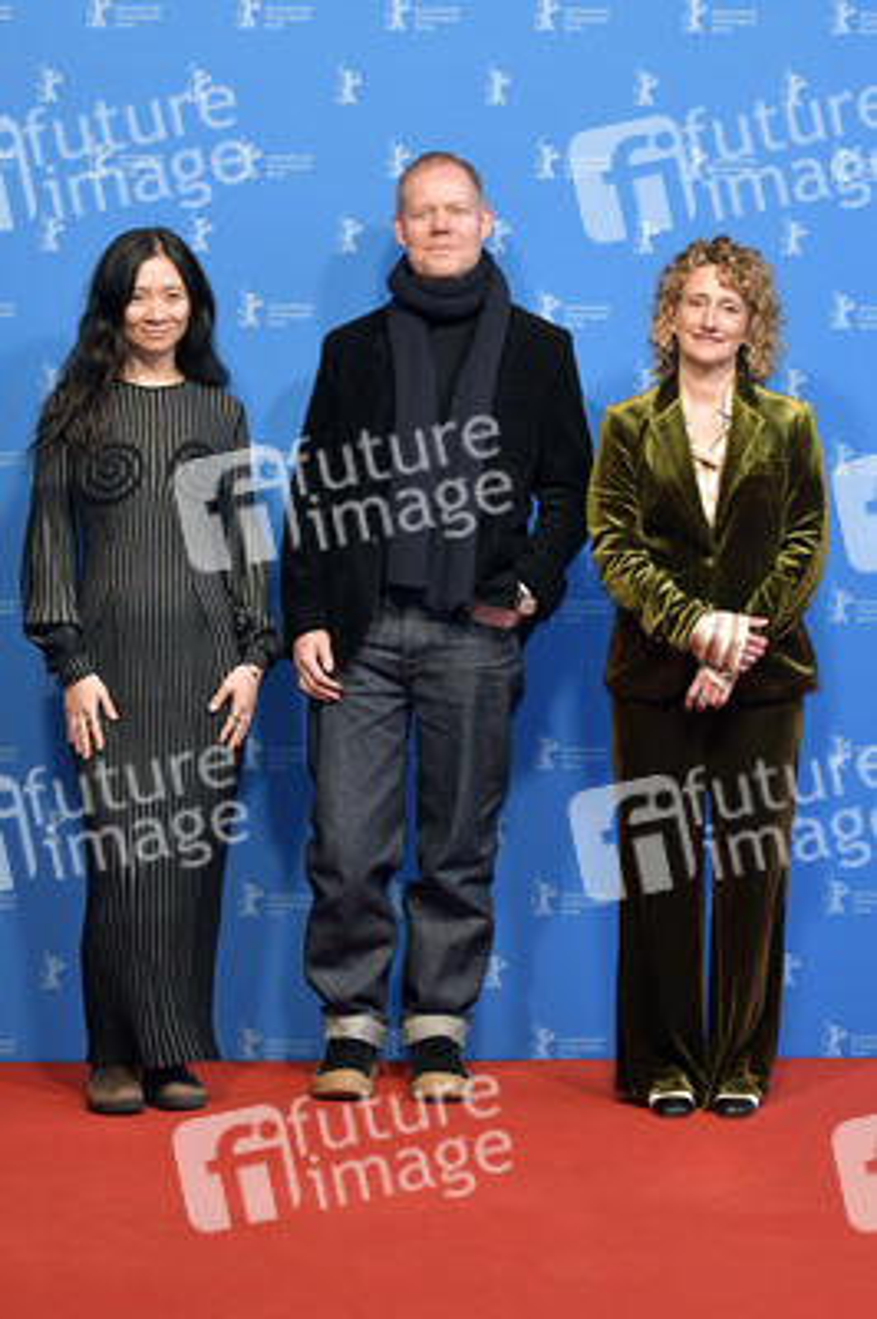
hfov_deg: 14.4
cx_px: 438
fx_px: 3477
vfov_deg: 21.5
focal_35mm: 95
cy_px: 660
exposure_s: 1/160
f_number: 5.6
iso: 2000
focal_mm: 95
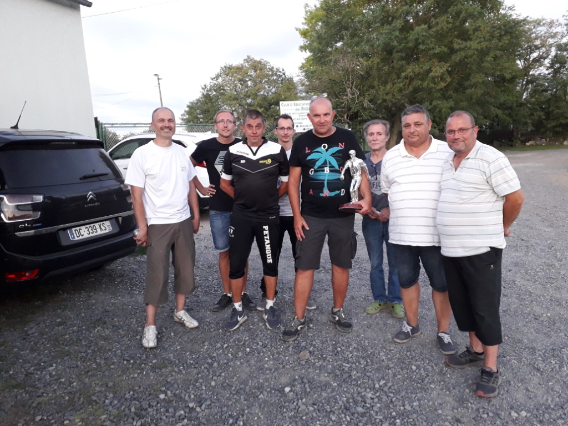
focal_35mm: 27
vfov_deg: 51.4
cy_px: 213
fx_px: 443
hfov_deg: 65.3
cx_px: 284
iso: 200
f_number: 1.9
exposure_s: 1/50
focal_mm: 3.6
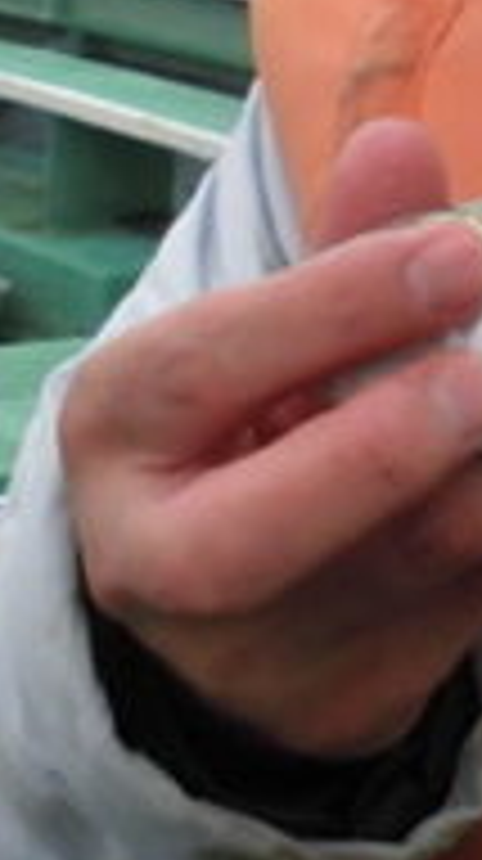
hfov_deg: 12.0
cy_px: -95
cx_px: 788
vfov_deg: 21.3
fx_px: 2165
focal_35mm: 95
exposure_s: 1/250
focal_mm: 4.6
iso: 100
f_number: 3.5
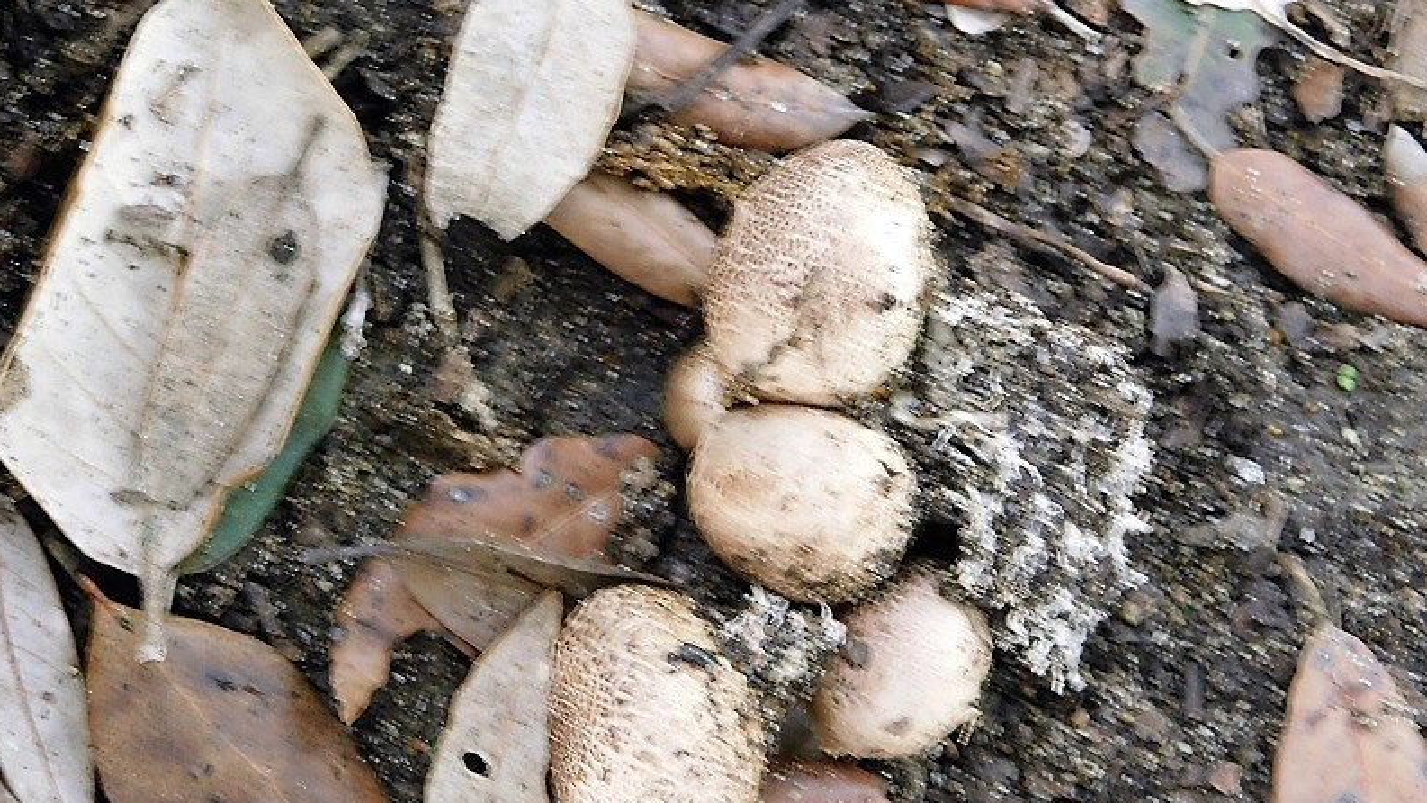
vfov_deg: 15.5
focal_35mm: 78
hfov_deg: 27.2
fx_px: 2951
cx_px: 711
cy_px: 468
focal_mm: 12.6
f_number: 4.3
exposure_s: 1/8
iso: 500
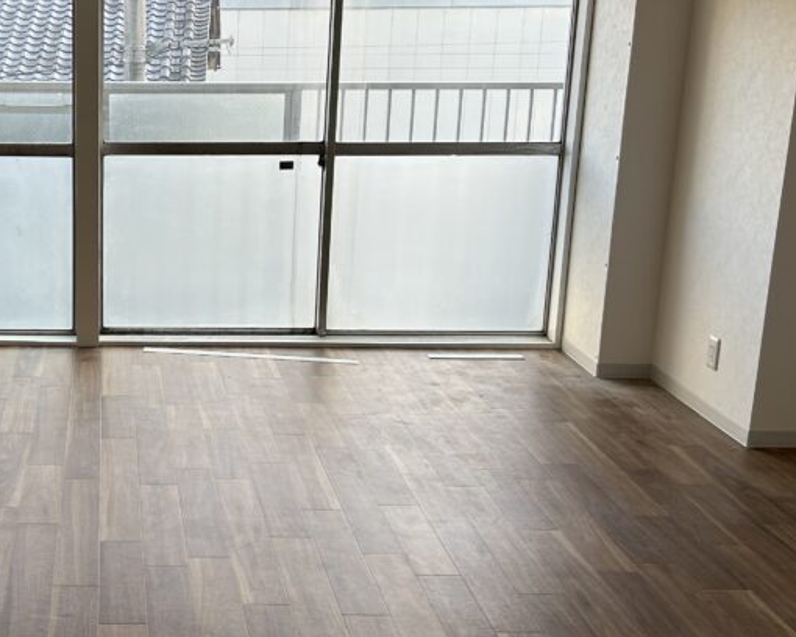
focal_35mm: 51
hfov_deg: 34.9
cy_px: 276
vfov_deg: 29.7
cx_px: 103
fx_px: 1201
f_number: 1.5
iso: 40
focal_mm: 5.7
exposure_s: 1/121
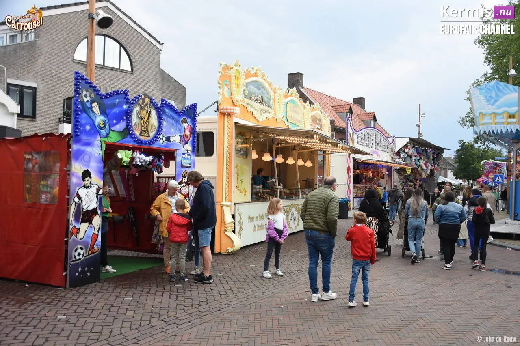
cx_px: 260
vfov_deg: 41.7
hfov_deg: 59.5
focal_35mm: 32
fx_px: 455
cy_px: 173
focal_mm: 21
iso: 500
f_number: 3.8
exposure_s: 1/640
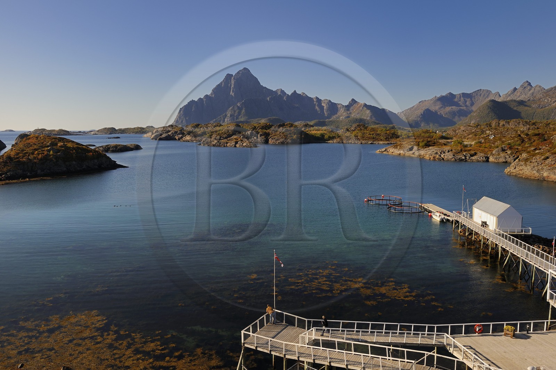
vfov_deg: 47.9
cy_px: 185
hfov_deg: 67.4
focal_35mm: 27
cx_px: 278
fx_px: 417
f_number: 14
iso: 200
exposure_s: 1/160
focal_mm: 27
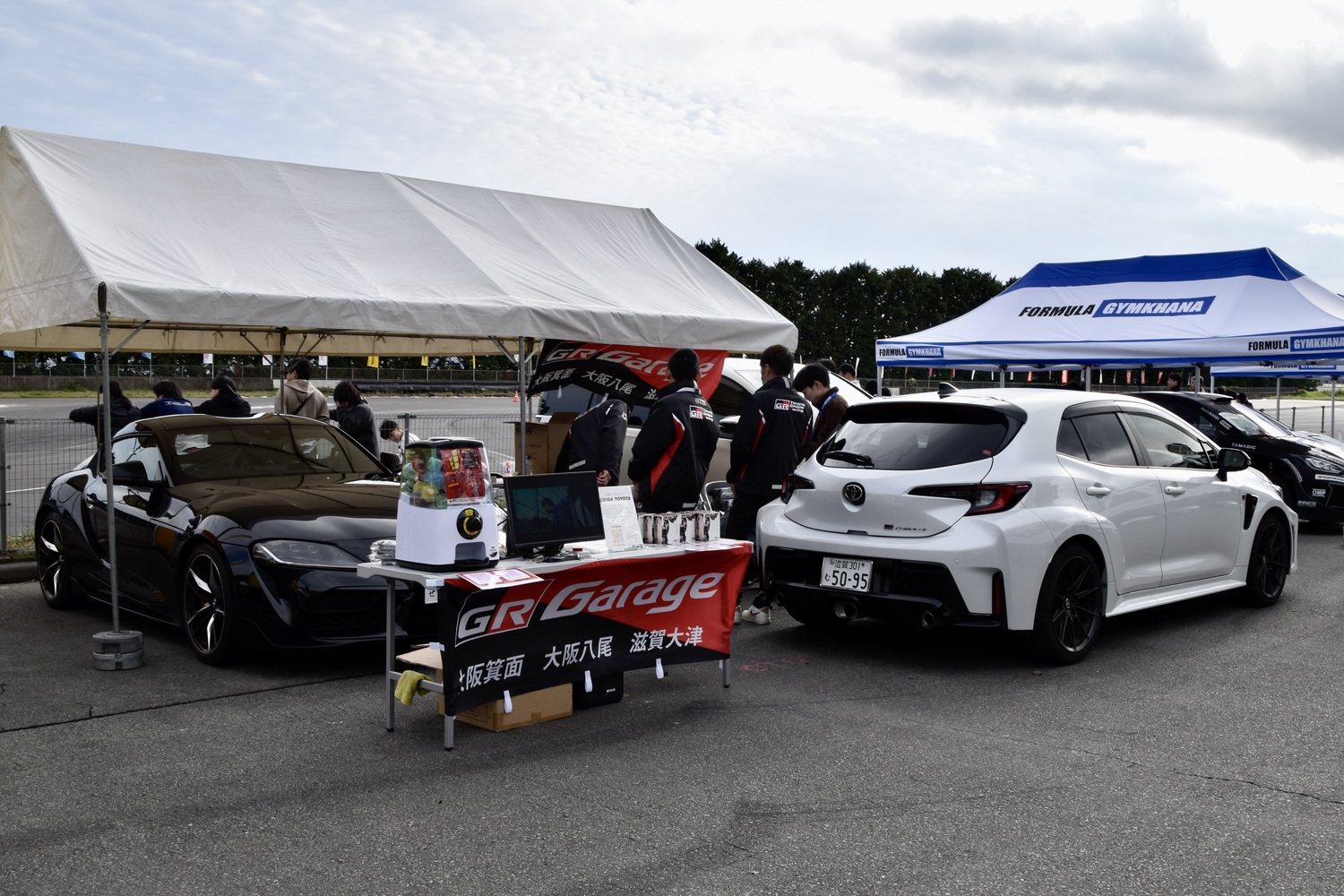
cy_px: 448
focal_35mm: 30
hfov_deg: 61.9
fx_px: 1120
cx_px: 672
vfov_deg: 43.6
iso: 160
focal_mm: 20
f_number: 10
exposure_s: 1/200
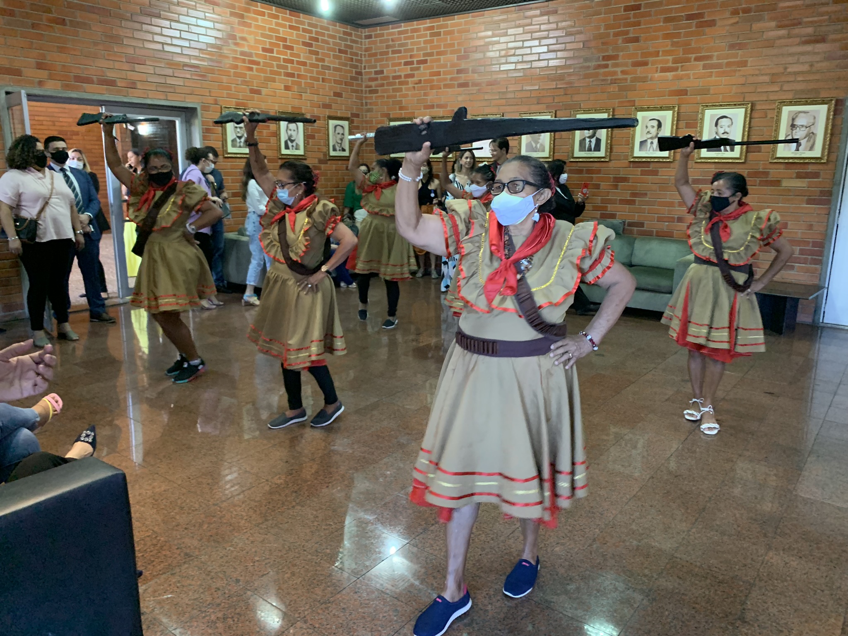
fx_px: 637
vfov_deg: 53.1
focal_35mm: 26
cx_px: 424
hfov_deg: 67.3
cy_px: 318
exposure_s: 1/30
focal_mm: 4.25
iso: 500
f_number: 1.8
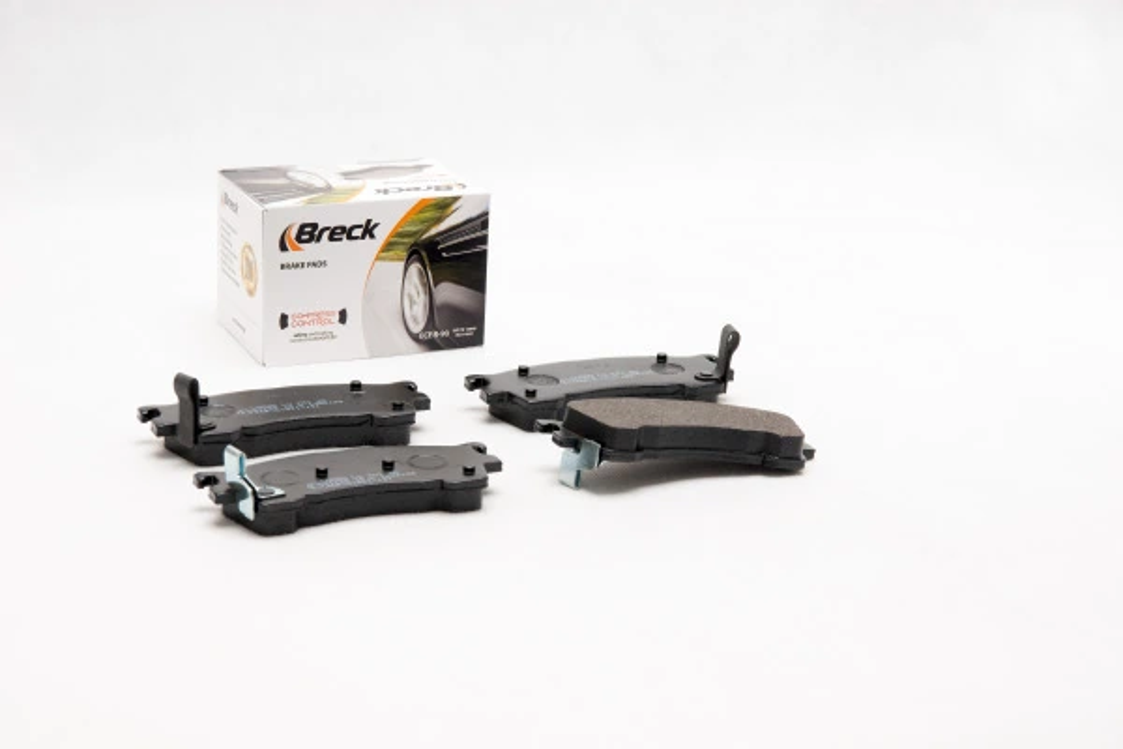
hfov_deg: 24.6
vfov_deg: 16.6
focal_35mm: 82
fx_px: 2573
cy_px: 374
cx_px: 562
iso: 100
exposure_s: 1/200
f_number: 11
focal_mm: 55
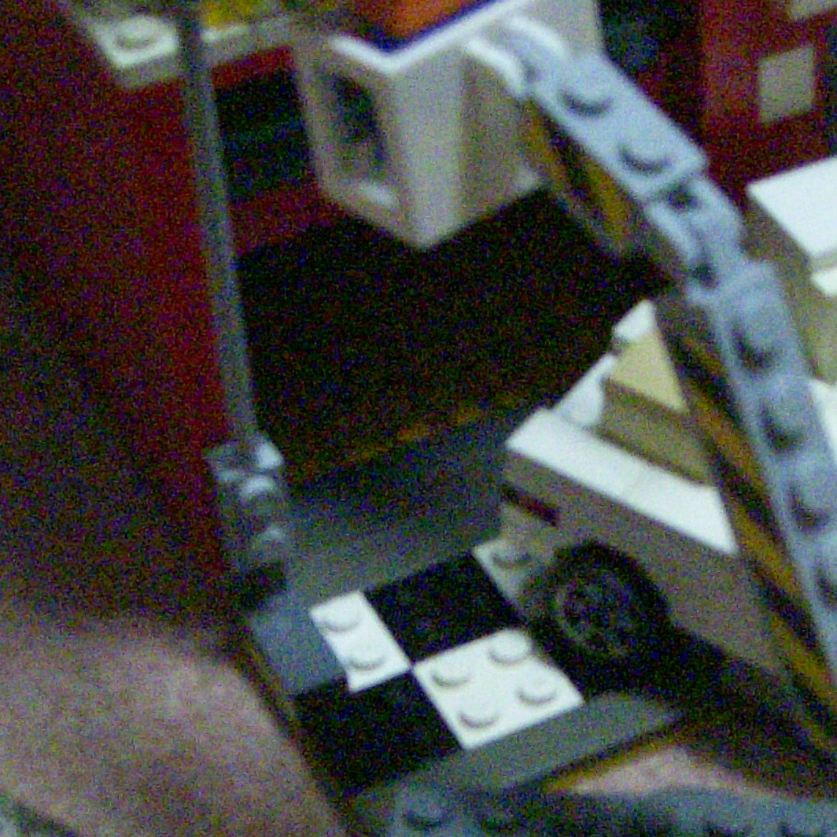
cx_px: 656
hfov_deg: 17.8
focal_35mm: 97
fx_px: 2654
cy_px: 854
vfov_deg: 17.5
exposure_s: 1/50
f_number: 3.3
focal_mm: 6.3
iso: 1600
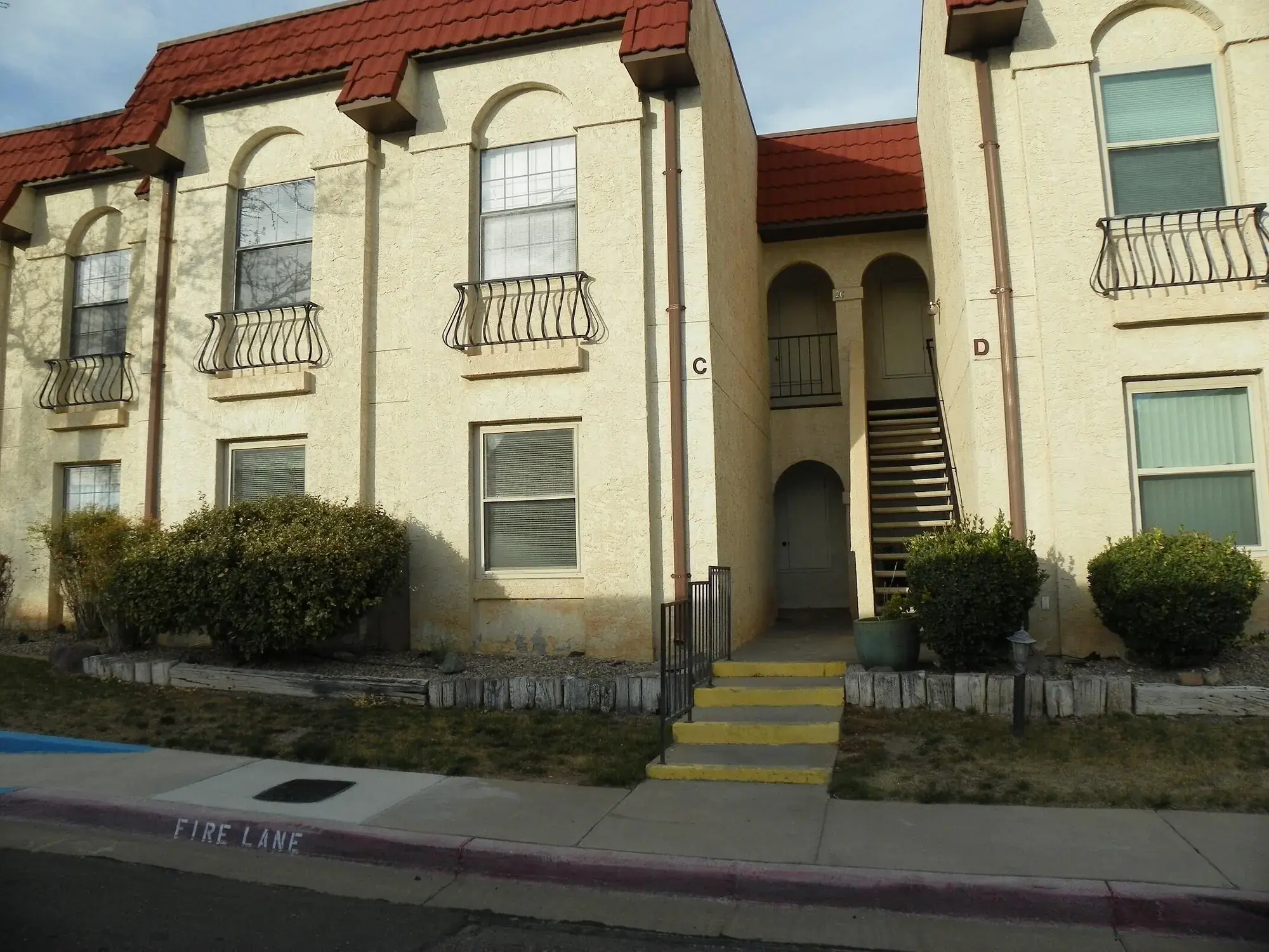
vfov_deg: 53.1
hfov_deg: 67.3
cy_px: 476
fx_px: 953
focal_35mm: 26
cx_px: 634
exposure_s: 1/250
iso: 64
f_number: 5
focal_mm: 4.6
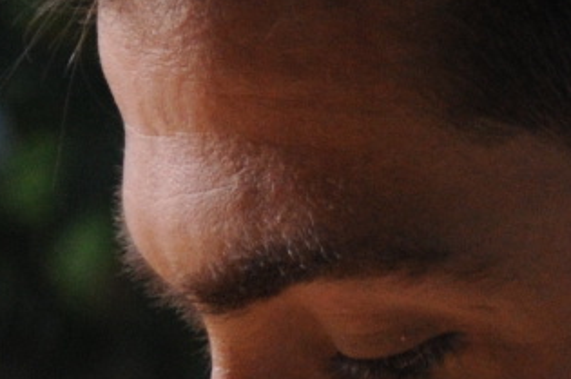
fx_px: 14538
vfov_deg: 1.5
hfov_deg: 2.2
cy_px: 310
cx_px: 763
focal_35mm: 918
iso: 640
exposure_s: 1/80
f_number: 5.3
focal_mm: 90
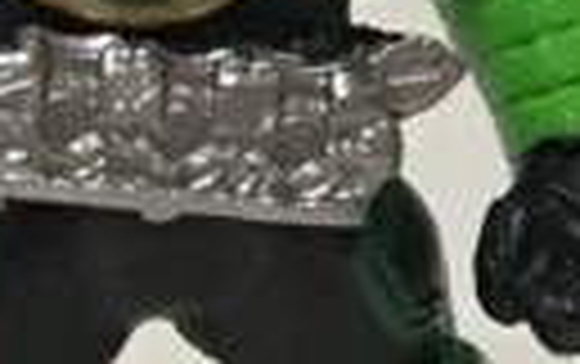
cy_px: -135
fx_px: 3862
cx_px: 1610
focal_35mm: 244
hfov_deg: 7.7
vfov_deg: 5.4
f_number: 2.2
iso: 125
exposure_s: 1/30
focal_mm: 4.15
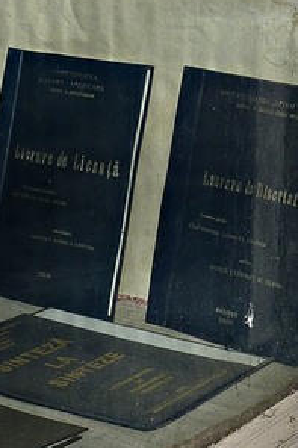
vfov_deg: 20.7
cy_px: -3
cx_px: 180
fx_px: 1181
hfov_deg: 14.4
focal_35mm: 95
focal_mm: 7.3
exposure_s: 1/500
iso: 80
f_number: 5
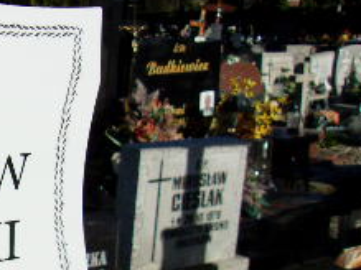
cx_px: -105
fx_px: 823
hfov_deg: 22.2
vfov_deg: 18.6
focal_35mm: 79
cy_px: 191
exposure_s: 1/200
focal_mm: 4.9
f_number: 10.4
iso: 80
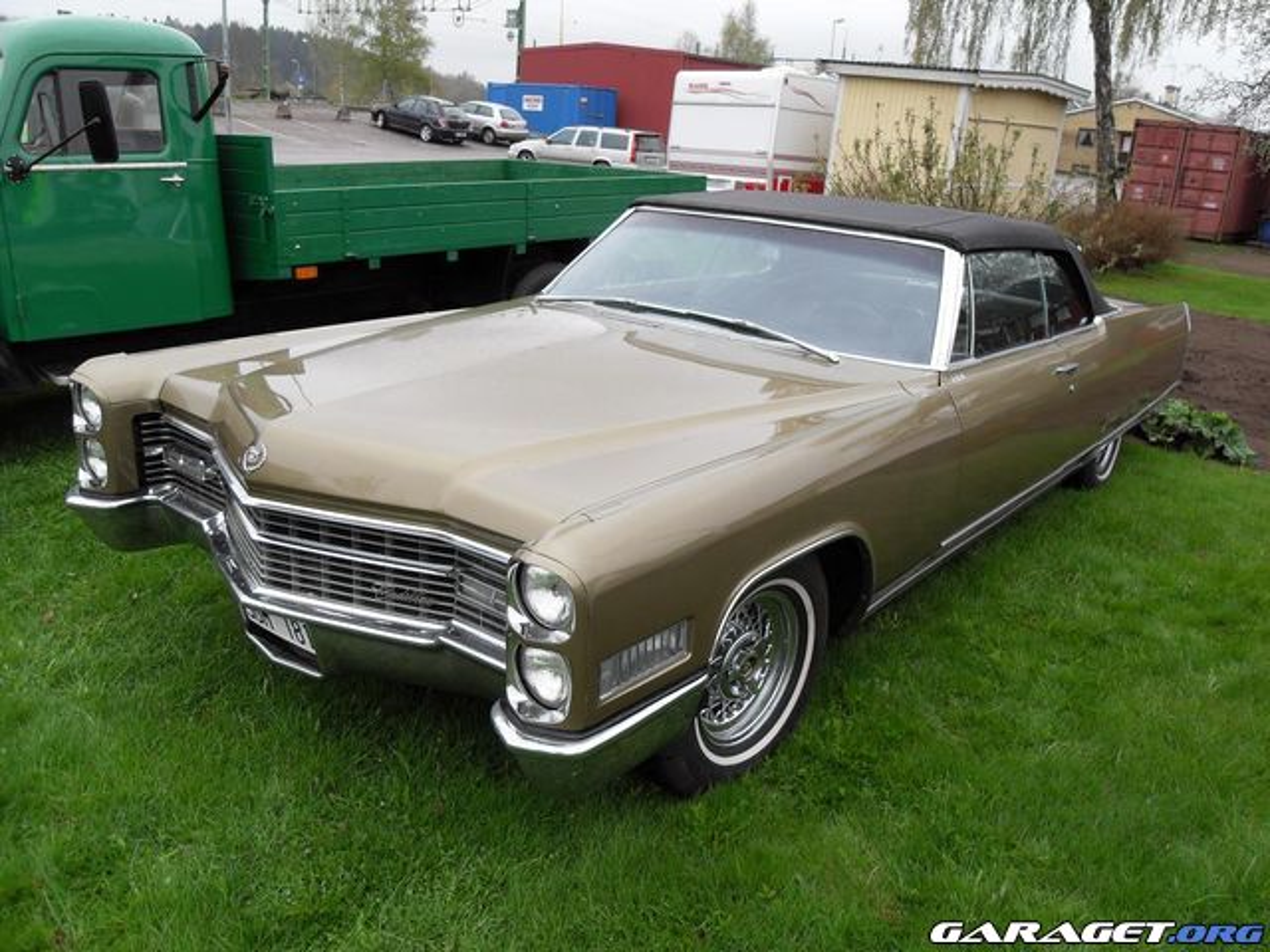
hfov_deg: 63.4
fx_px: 1027
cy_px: 476
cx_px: 635
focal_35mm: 28
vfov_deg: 49.7
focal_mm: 6
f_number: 2.8
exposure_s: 1/125
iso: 80
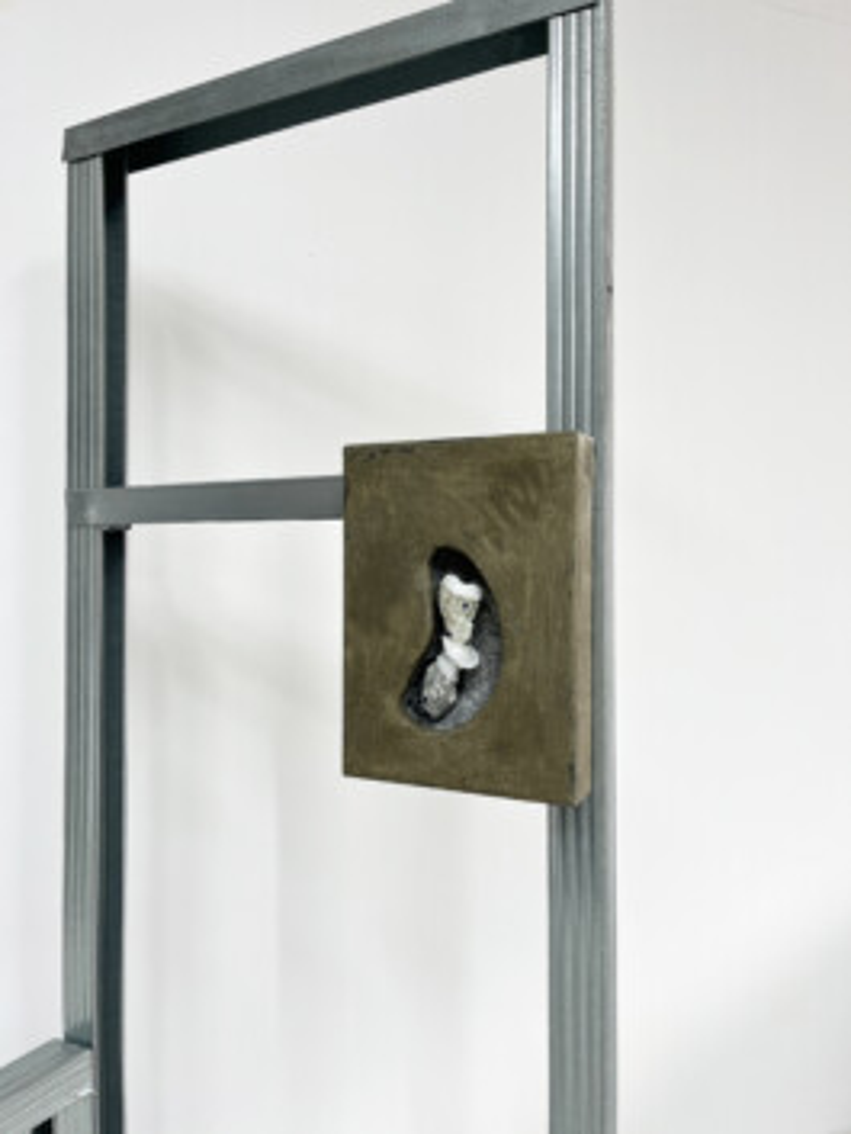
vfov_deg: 67.3
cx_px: 426
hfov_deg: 53.1
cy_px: 567
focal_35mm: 26
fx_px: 852
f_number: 1.6
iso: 40
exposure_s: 1/100
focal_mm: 5.1
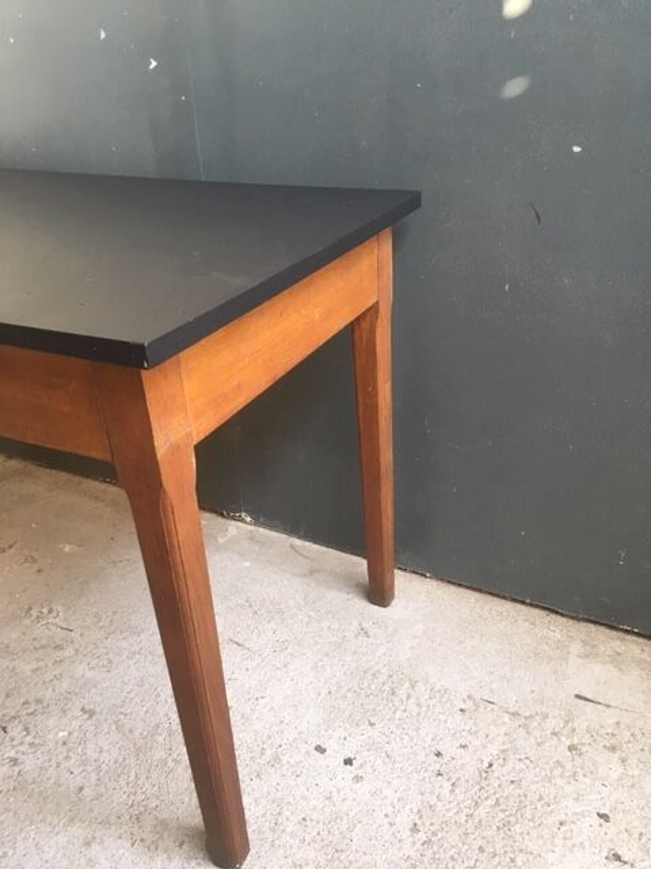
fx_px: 727
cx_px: 326
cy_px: 434
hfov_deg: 48.2
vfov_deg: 61.7
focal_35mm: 29
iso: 40
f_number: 2.2
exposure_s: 1/33
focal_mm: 4.15
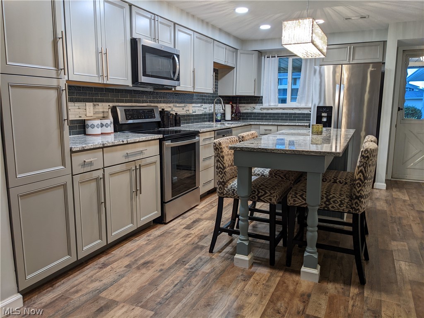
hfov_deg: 65.3
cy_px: 159
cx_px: 212
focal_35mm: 27
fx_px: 331
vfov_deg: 51.4
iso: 59
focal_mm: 4.38
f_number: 1.73
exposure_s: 1/40
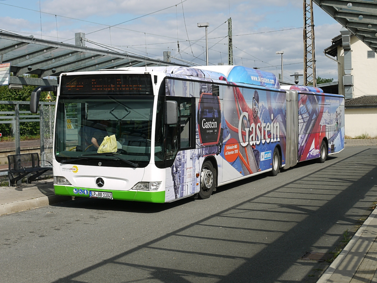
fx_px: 632
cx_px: 188
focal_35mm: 58
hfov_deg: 33.2
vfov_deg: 25.2
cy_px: 142
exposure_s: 1/400
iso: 100
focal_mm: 29
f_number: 9
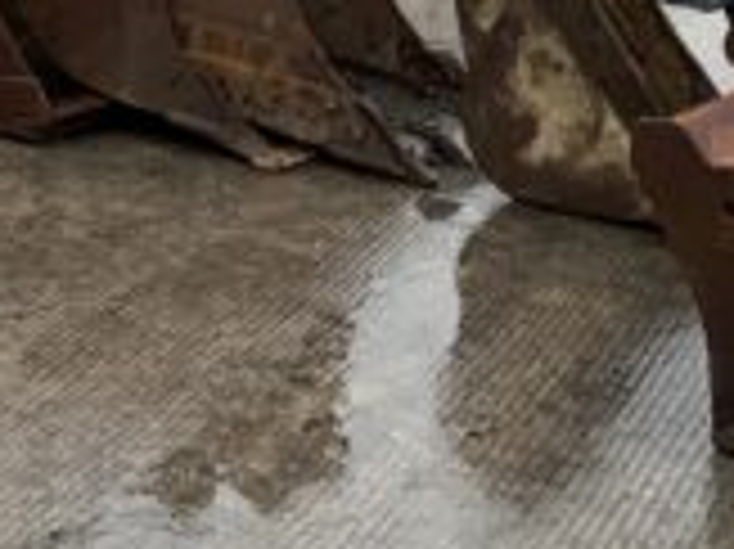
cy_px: -360
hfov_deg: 17.3
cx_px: 315
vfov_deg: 12.2
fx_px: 2415
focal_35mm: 114
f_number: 1.8
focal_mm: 3
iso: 64
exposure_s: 1/120
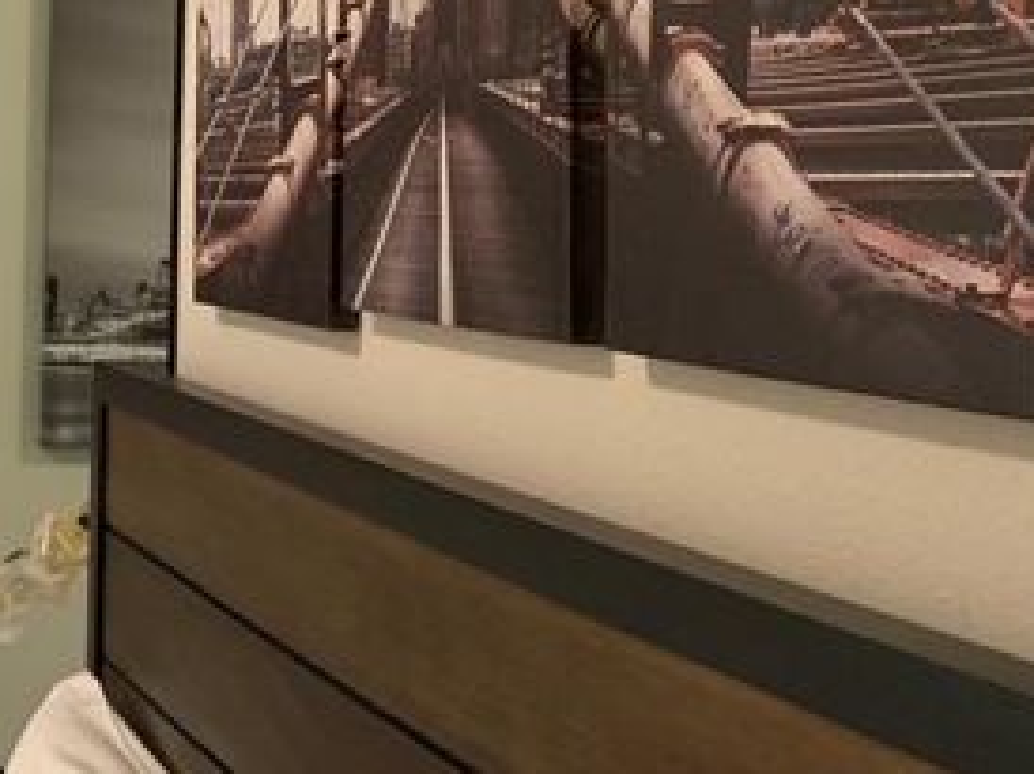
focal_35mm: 67
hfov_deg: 26.9
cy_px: 140
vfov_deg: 21.6
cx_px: -66
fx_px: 2000
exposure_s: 1/30
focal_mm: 4.25
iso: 500
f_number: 1.8
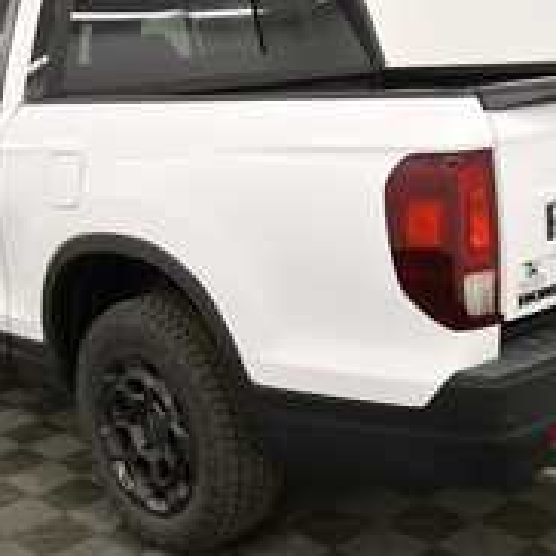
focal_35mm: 56
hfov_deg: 30.6
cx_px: 263
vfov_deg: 30.5
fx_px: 1018
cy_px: 234
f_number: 5.6
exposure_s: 1/160
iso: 800
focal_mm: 20
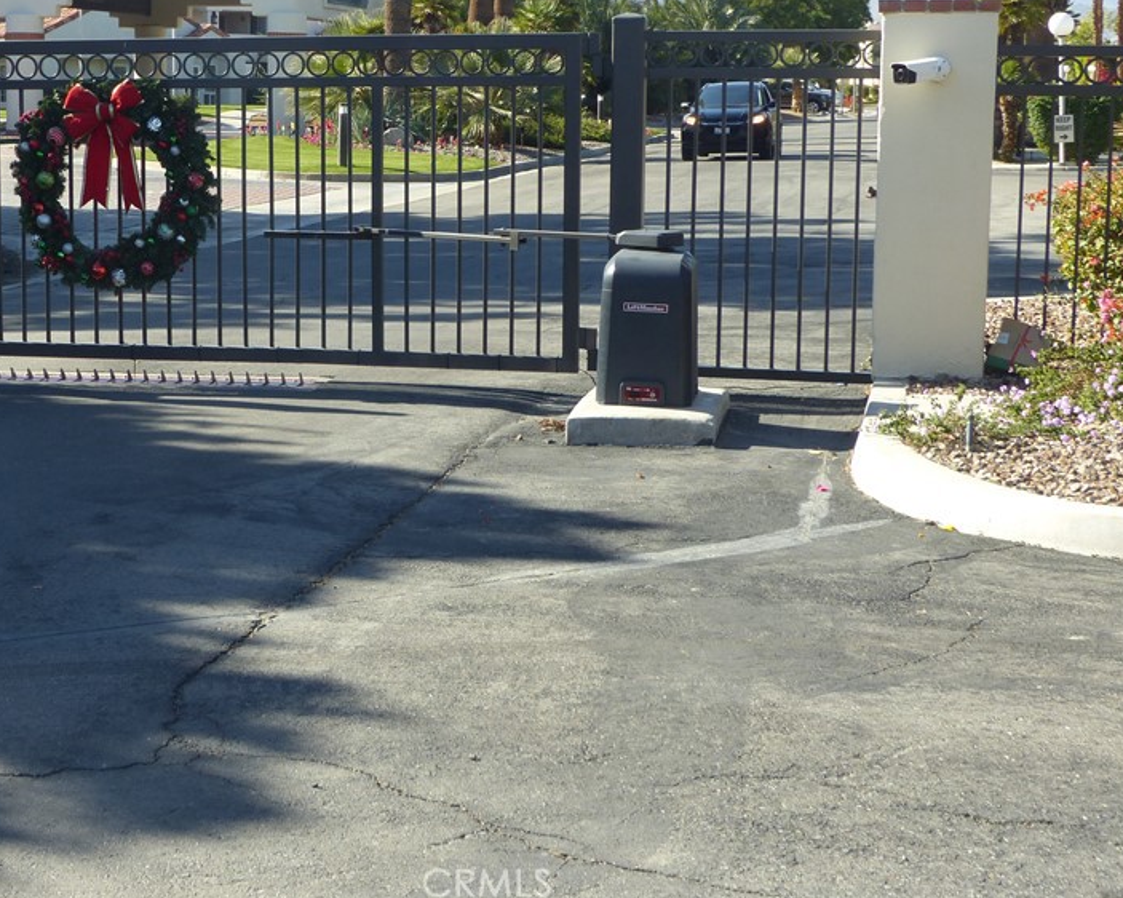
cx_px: 324
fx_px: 2127
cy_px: 292
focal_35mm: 64
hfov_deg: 29.3
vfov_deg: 23.7
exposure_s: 1/160
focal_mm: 8.1
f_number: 4
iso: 100
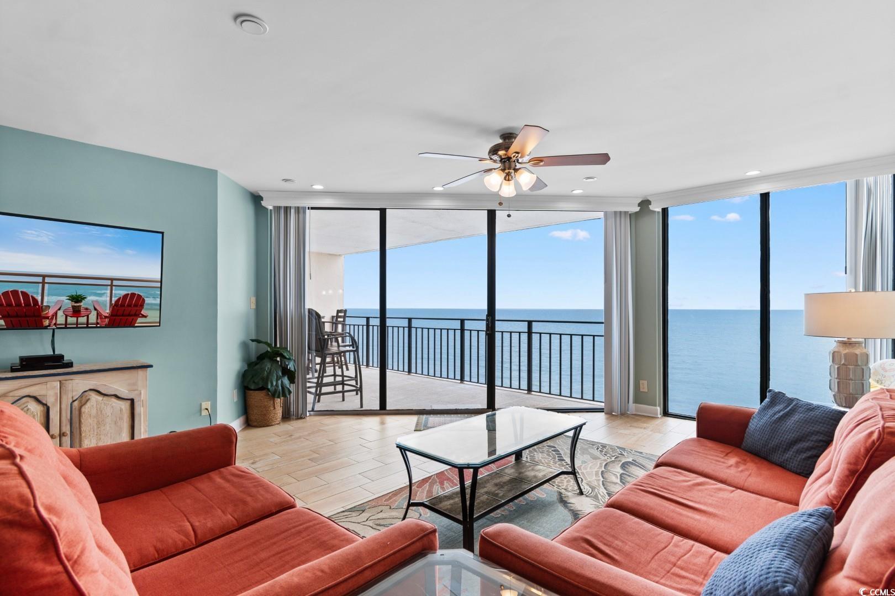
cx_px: 448
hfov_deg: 93.3
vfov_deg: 70.4
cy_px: 298
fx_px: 423
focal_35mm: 17
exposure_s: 1/40
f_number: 4.8
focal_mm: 11.5
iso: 100
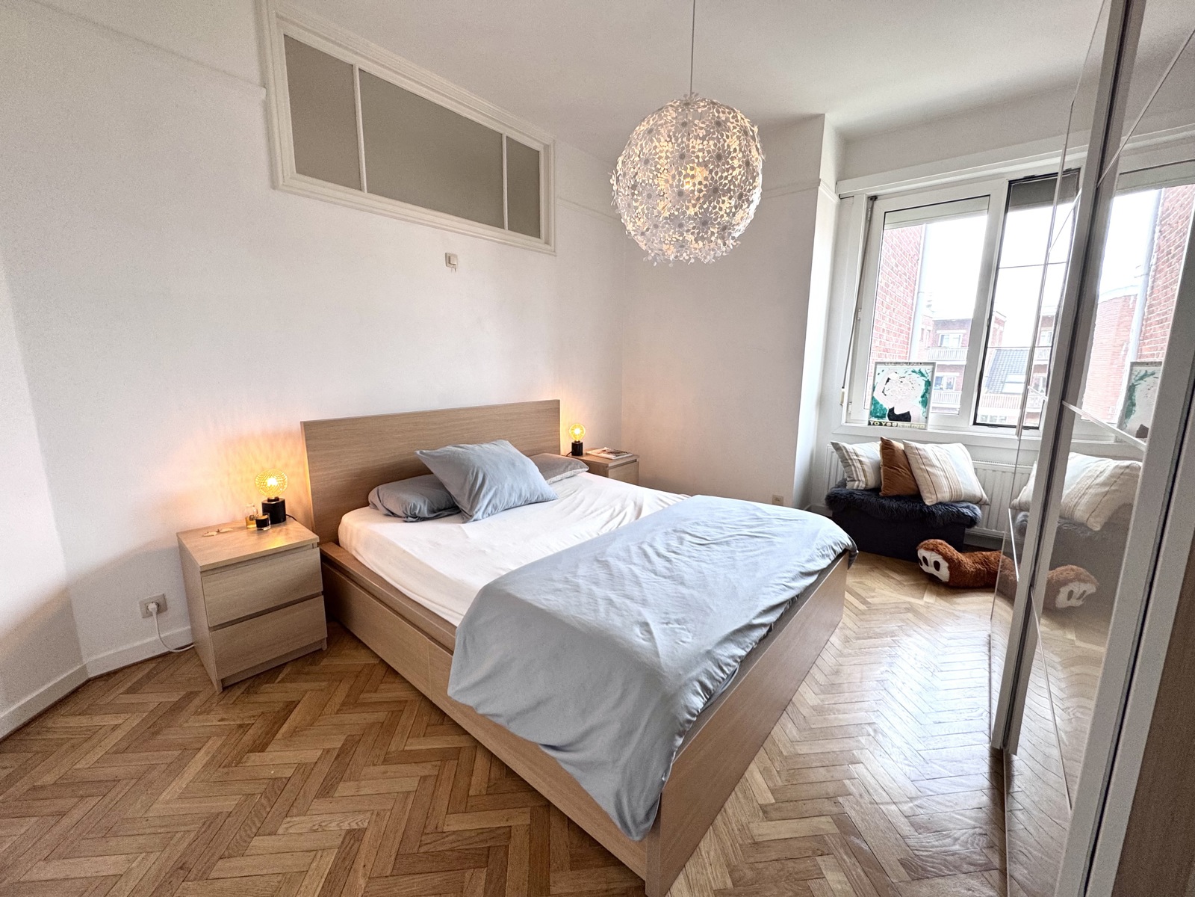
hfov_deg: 102.1
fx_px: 483
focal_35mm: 14
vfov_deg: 85.7
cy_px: 448
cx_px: 598
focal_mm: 2.22
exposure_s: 1/100
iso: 100
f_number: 2.2
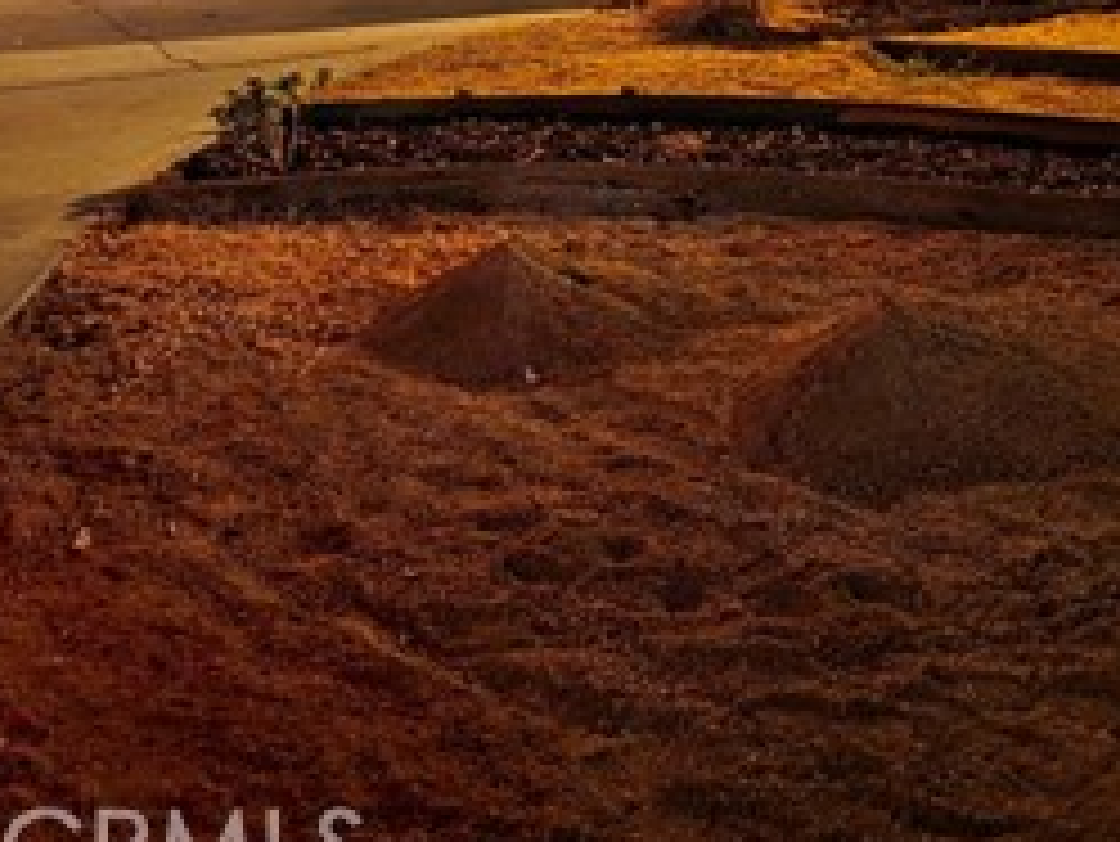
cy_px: -167
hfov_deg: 32.5
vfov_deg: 22.8
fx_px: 1910
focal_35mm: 59
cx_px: 418
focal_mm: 6.3
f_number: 1.7
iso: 1600
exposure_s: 1/20
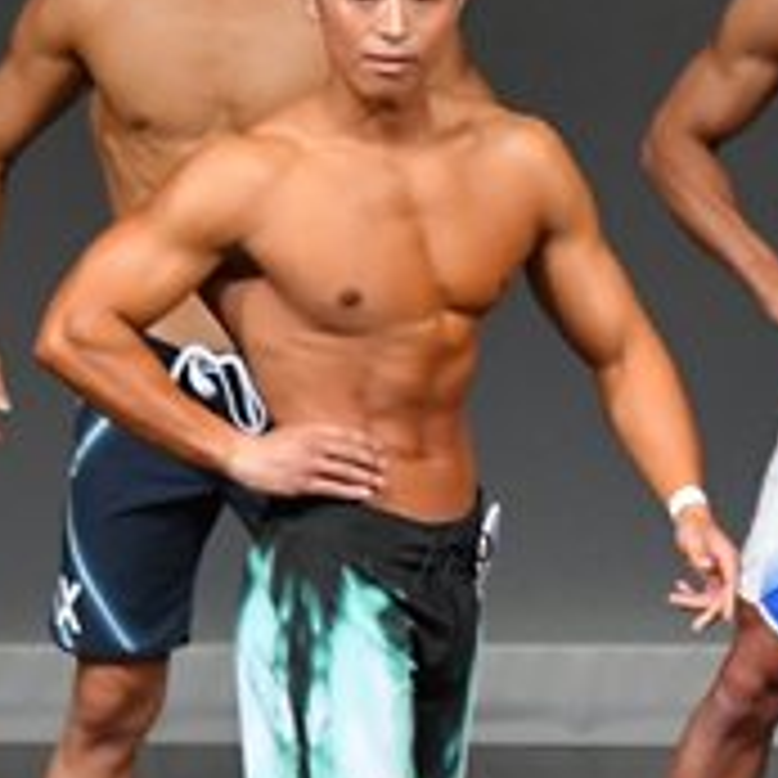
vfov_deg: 1.8
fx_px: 24741
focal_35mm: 973
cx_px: 1369
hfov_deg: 1.8
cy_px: 562
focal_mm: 170
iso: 4000
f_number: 5.6
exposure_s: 1/400
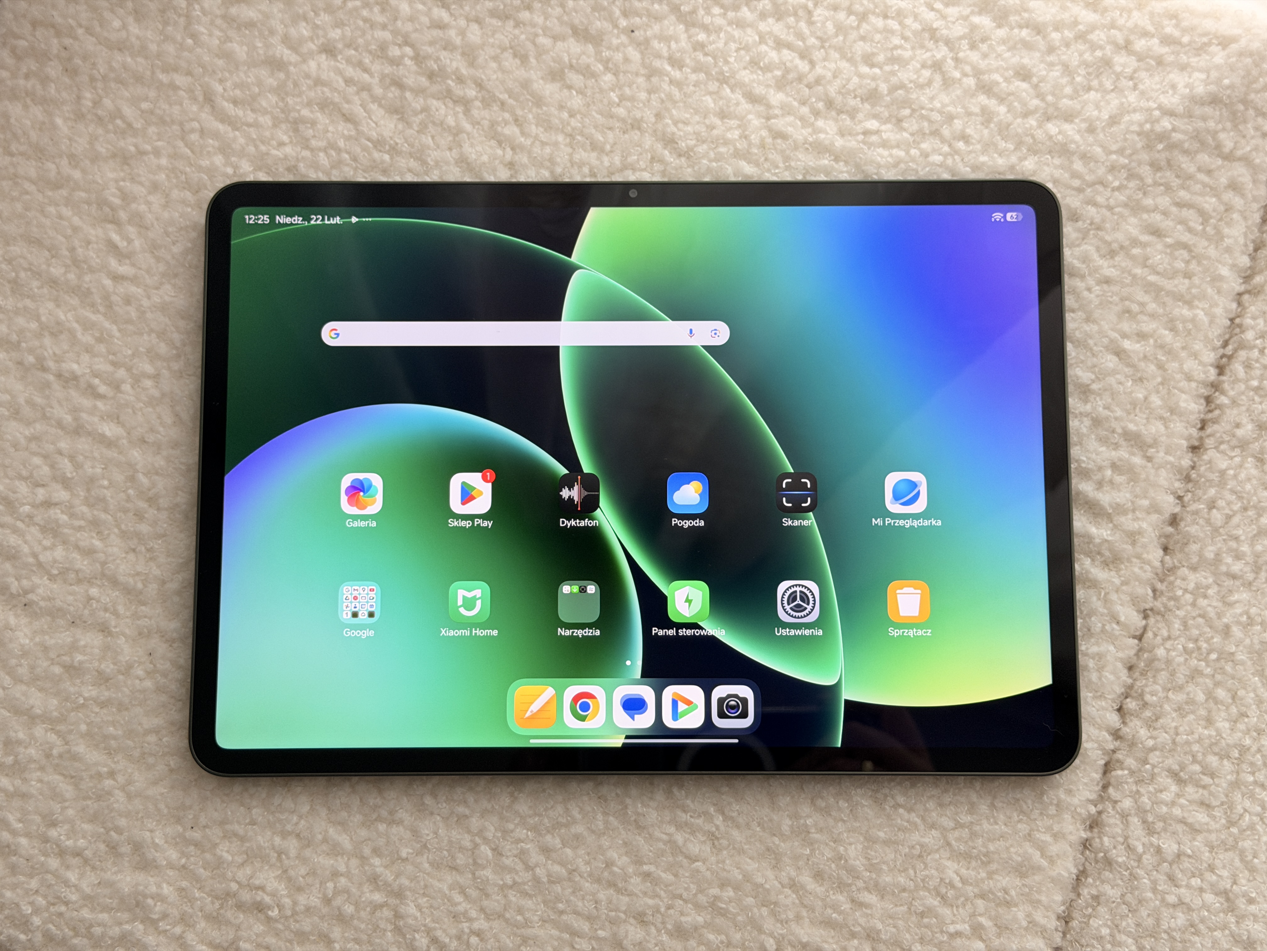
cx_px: 634
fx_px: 1757
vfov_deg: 30.3
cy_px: 476
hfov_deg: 39.7
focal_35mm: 48
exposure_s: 1/60
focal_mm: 6.76
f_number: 1.78
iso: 250
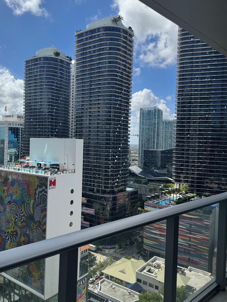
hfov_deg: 48.0
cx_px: 94
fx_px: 254
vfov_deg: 61.6
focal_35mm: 29
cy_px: 146
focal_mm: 6.76
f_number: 1.78
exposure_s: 1/4950
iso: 80
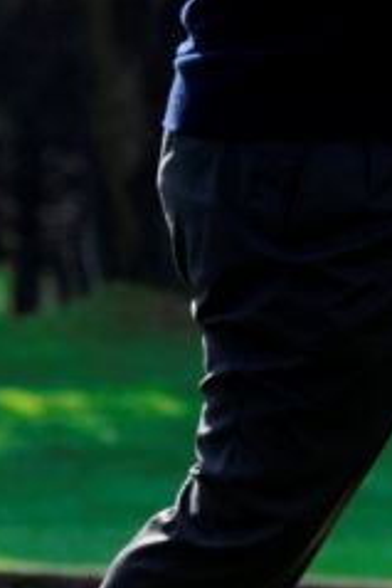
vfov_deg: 3.1
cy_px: -4
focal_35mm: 656
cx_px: 197
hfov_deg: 2.1
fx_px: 10698
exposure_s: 1/1250
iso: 500
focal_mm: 160
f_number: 5.6
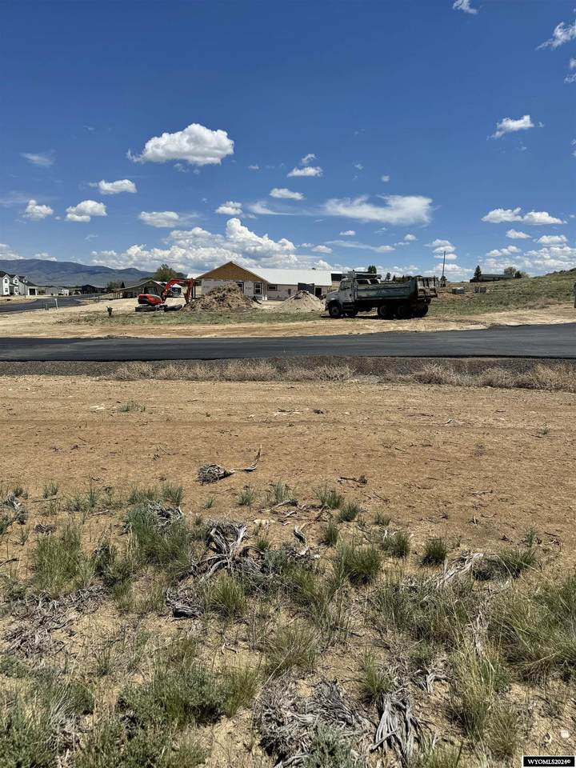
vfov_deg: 71.6
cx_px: 288
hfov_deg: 56.8
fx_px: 532
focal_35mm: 24
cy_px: 384
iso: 80
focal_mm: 6.76
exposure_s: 1/9009
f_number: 1.78
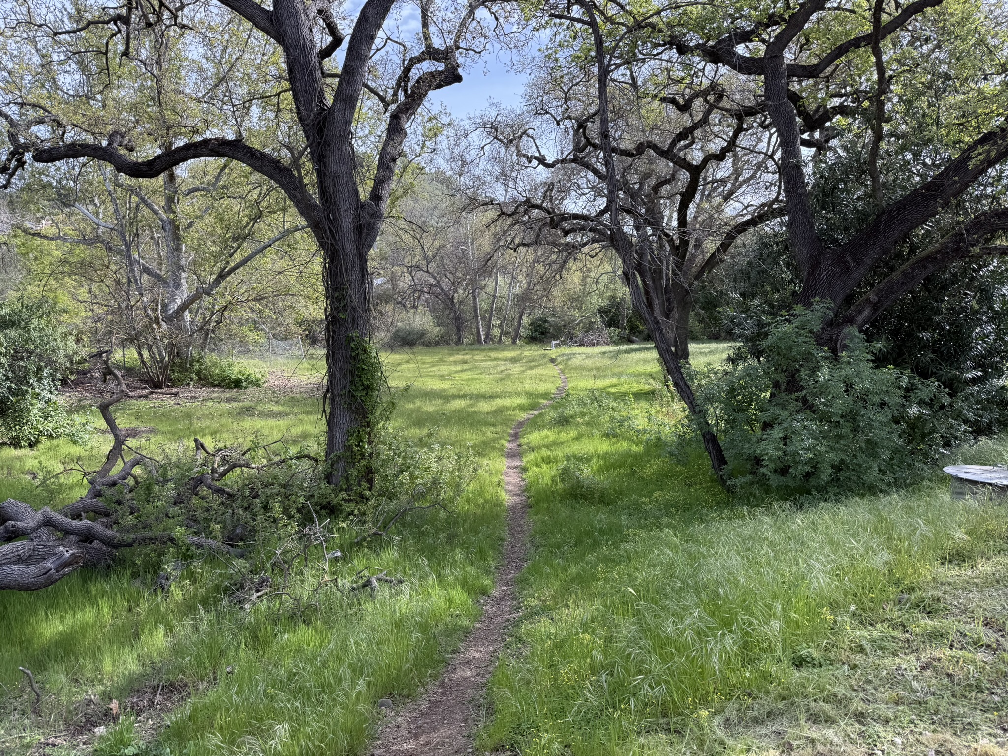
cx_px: 504
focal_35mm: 24
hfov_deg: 71.6
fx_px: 699
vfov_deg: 56.8
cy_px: 378
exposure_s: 1/858
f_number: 1.78
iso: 80
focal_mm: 6.76
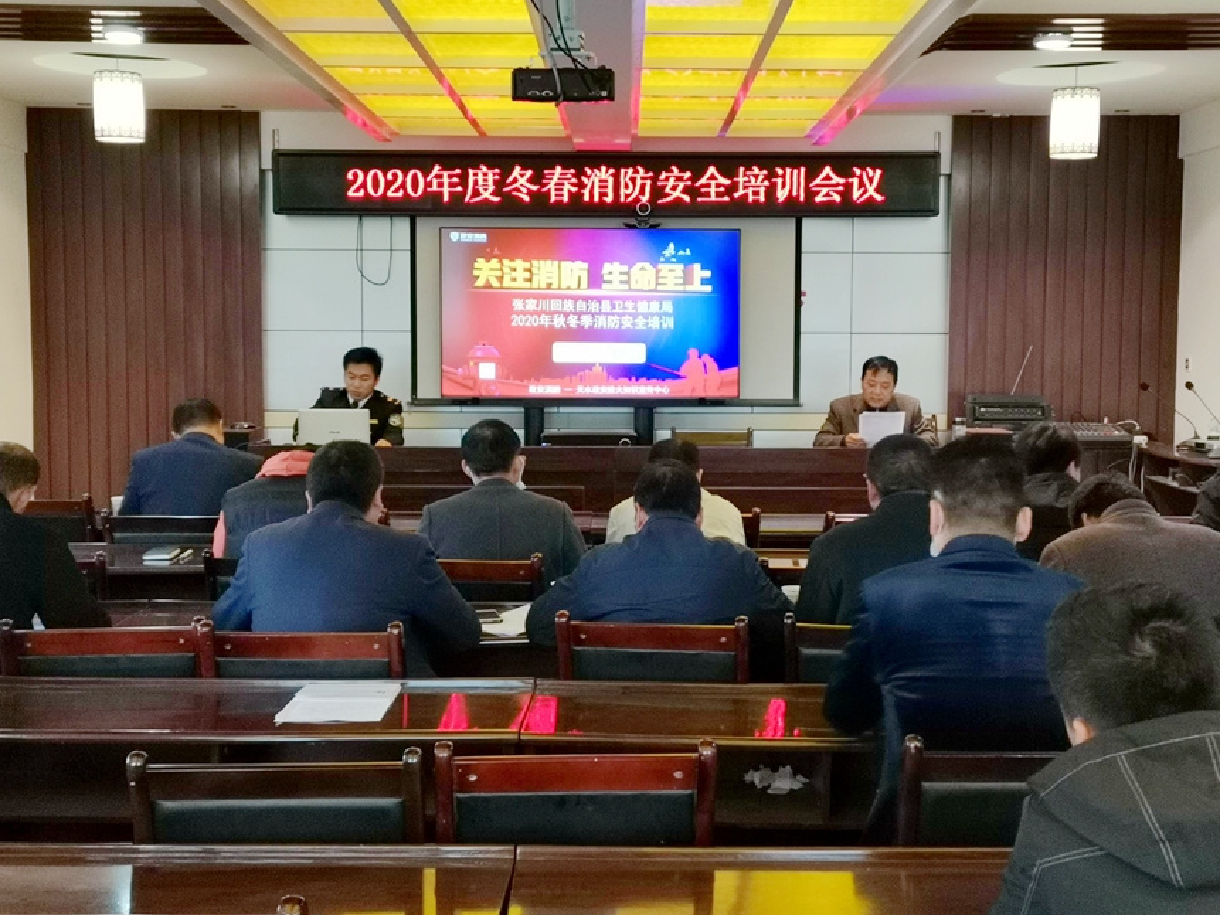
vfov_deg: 31.5
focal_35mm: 46
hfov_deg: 41.2
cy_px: 455
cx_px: 636
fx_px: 1621
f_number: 1.8
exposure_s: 1/50
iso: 320
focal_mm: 4.75
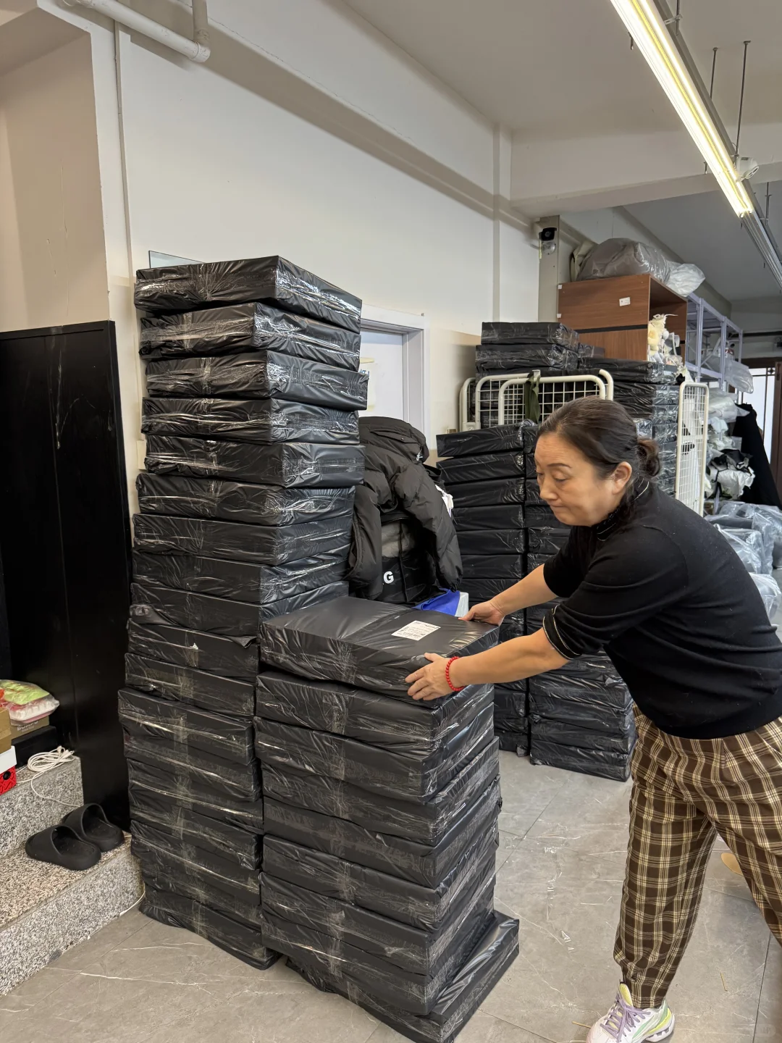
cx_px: 391
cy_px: 522
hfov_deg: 56.8
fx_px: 723
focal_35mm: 24
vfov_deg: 71.6
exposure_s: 1/60
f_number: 1.78
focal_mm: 6.76
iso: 250
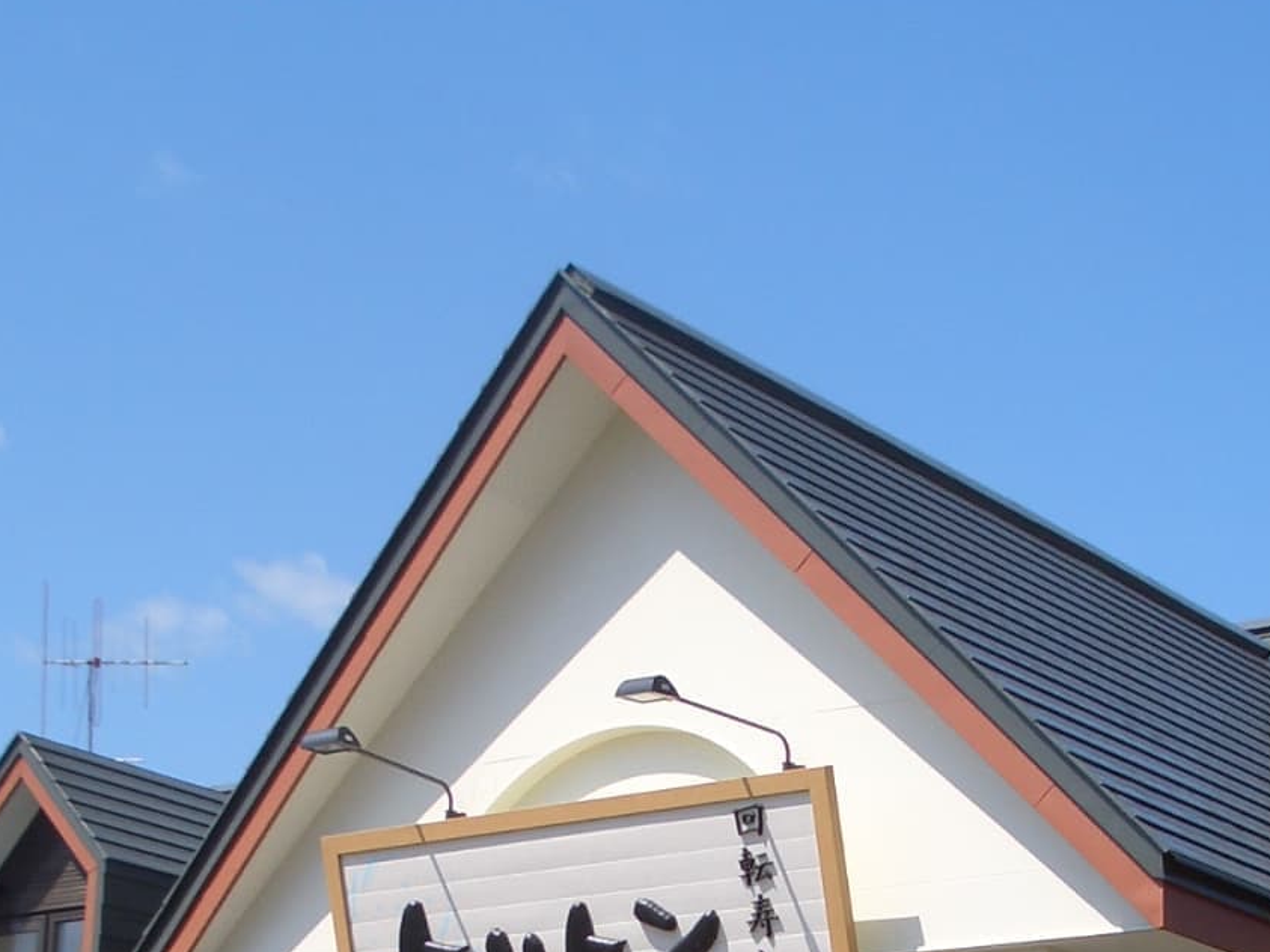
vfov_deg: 16.8
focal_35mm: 85
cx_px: 690
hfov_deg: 23.0
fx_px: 3118
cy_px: 1066
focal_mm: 5.8
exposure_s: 1/400
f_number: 4.3
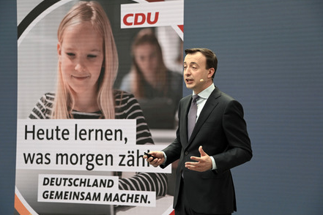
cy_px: 107
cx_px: 163
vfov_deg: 14.6
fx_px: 843
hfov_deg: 21.7
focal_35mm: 94
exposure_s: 1/500
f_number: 6.3
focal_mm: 92
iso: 3200
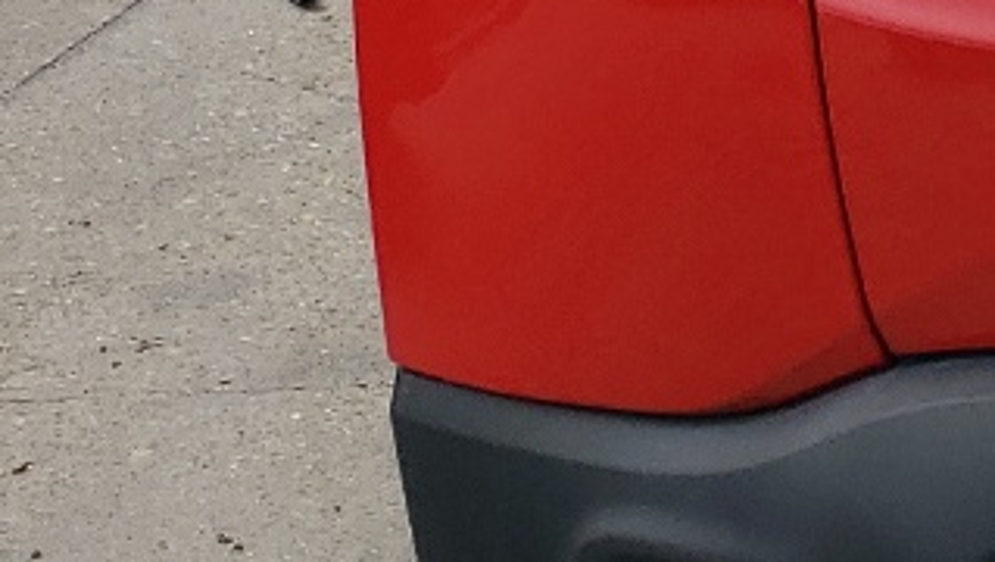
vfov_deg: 8.4
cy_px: -297
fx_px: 3749
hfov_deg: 12.9
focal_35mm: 142
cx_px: 2080
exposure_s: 1/1667
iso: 50
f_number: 1.5
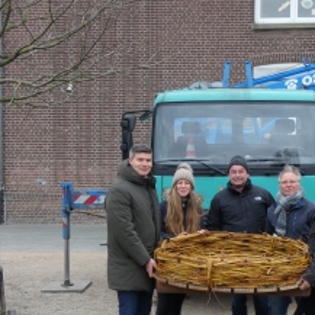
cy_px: 206
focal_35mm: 75
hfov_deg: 22.9
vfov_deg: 23.0
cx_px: 216
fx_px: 772
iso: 80
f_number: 3.8
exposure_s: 1/80
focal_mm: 8.2
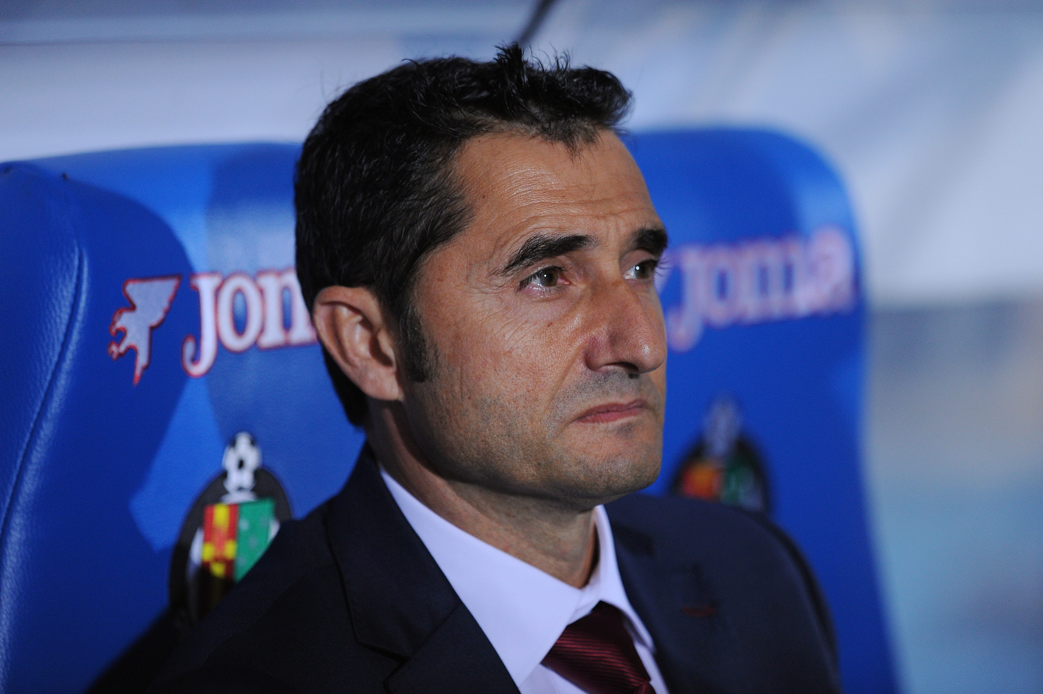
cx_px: 522
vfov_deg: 3.4
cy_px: 347
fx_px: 11581
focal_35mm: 400
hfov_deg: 5.2
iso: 2000
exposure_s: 1/800
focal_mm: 400
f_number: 2.8
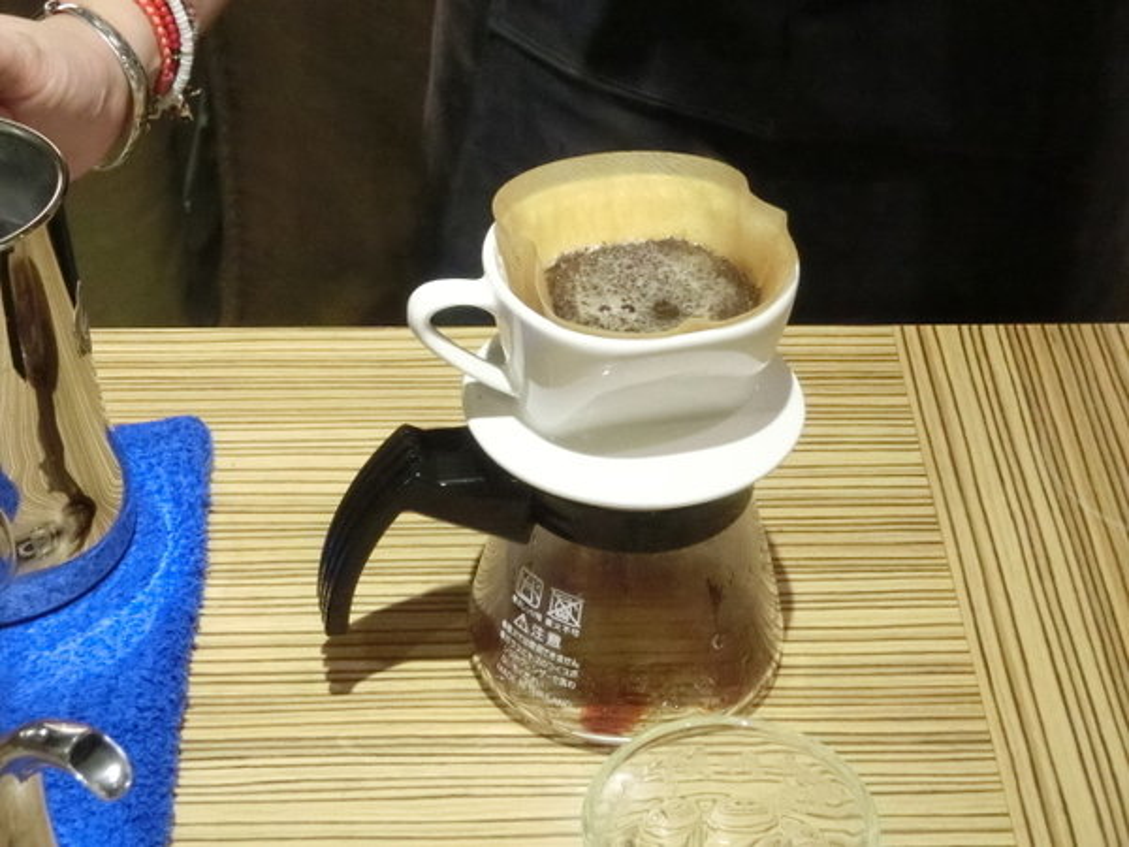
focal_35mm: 78
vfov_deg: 18.9
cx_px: 564
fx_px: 2544
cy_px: 424
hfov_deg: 25.0
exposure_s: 1/80
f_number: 4.9
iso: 2500
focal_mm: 13.79
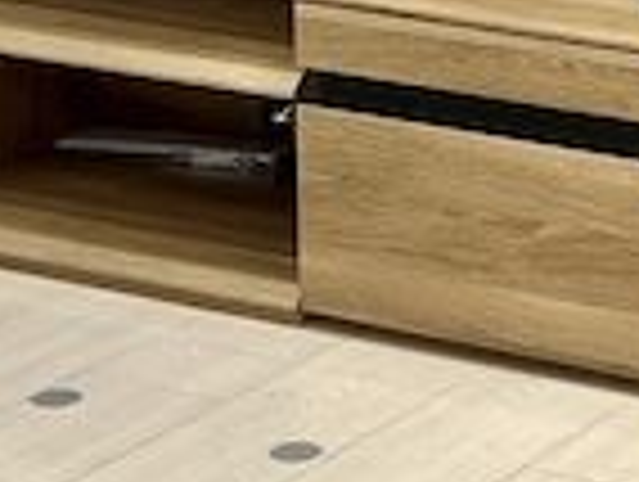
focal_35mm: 187
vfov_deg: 7.5
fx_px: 3458
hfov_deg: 10.3
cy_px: -581
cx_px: 918
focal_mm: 5.7
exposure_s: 1/121
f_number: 1.5
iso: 40
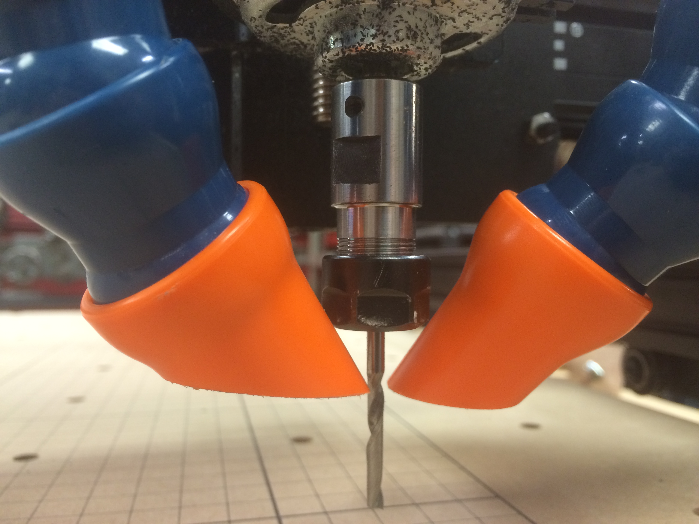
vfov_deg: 48.2
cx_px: 350
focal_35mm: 29
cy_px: 262
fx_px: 586
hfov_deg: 61.7
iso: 160
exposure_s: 1/30
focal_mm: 4.15
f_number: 2.2
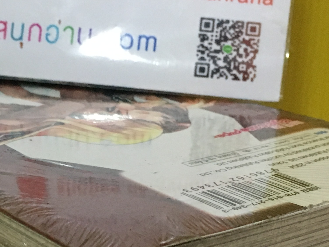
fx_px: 741
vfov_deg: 18.6
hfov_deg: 24.8
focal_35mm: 78
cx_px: 91
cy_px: 225
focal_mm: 4.15
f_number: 2.2
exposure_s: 1/25
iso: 200
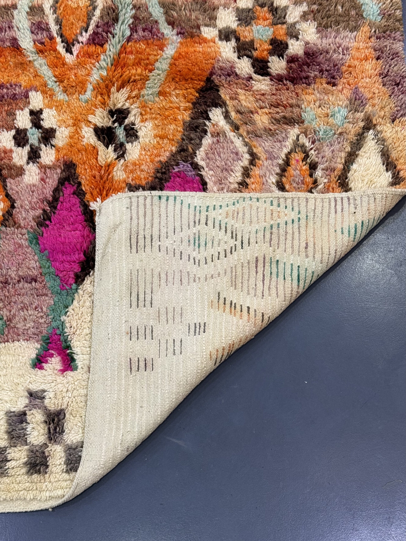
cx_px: 203
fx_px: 751
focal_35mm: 48
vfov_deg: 39.7
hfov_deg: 30.3
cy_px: 270
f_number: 1.78
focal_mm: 6.76
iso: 100
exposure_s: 1/50
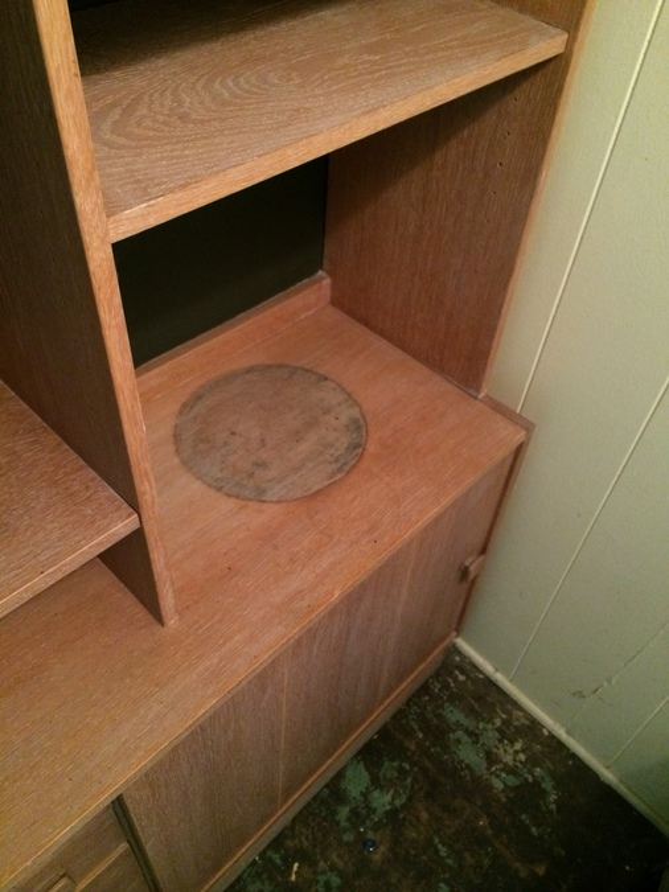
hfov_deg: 46.8
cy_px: 446
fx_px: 773
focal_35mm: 30
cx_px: 334
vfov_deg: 60.0
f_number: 2.2
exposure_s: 1/15
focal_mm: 4.12
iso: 500
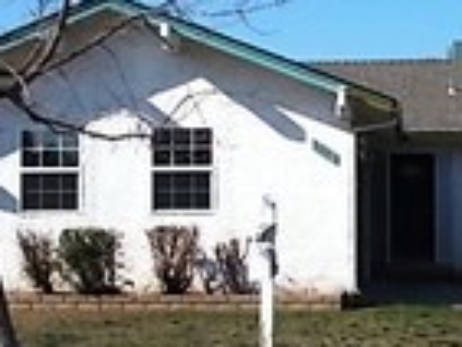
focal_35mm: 108
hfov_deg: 18.1
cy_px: 164
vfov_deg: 13.7
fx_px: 1443
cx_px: 357
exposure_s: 1/160
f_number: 10.6
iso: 80
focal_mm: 7.9
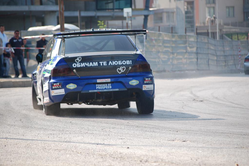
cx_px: 124
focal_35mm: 175
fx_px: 1210
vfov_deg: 7.8
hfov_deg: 11.7
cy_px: 83
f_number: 4.8
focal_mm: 116
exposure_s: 1/800
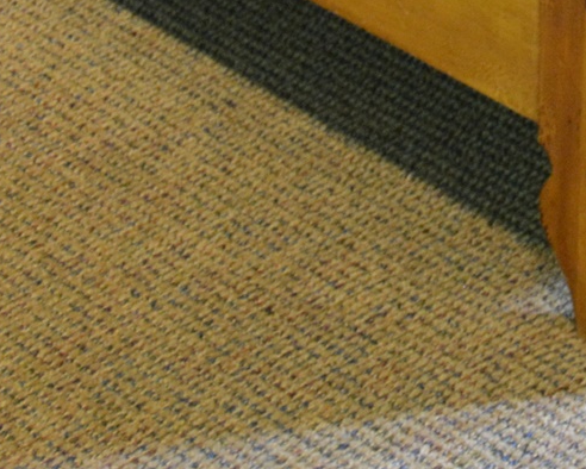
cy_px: -329
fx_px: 3227
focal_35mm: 186
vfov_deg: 8.1
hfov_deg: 10.2
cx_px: 730
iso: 1600
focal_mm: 26
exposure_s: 1/30
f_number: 4
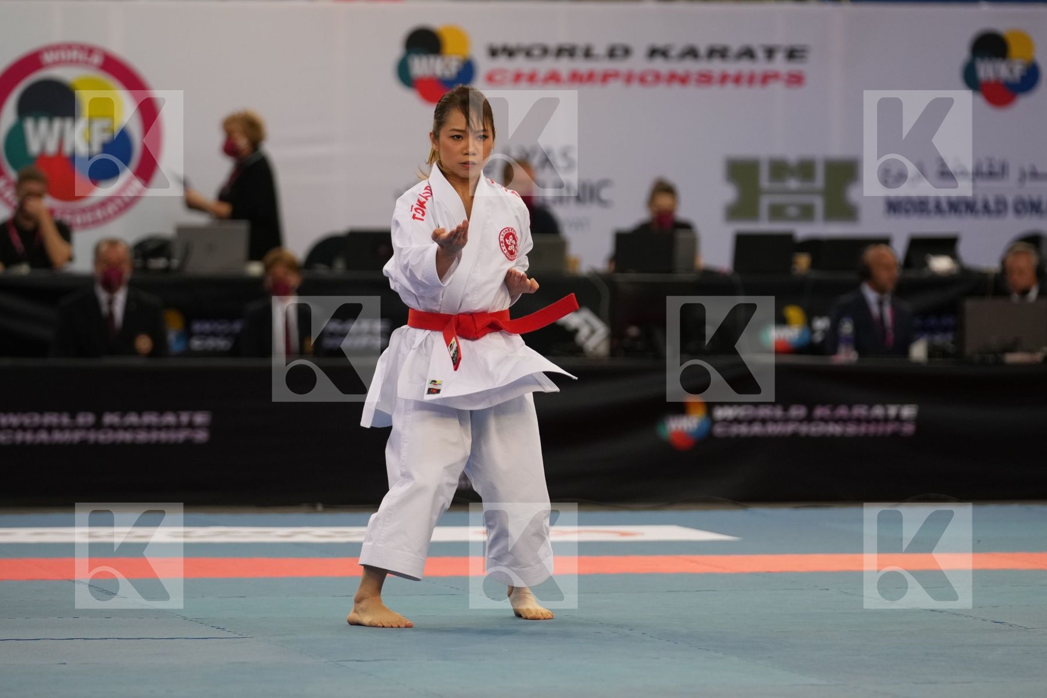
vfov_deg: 5.6
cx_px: 524
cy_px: 349
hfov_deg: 8.3
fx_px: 7183
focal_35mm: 247
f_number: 2.8
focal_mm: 165
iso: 800
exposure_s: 1/500
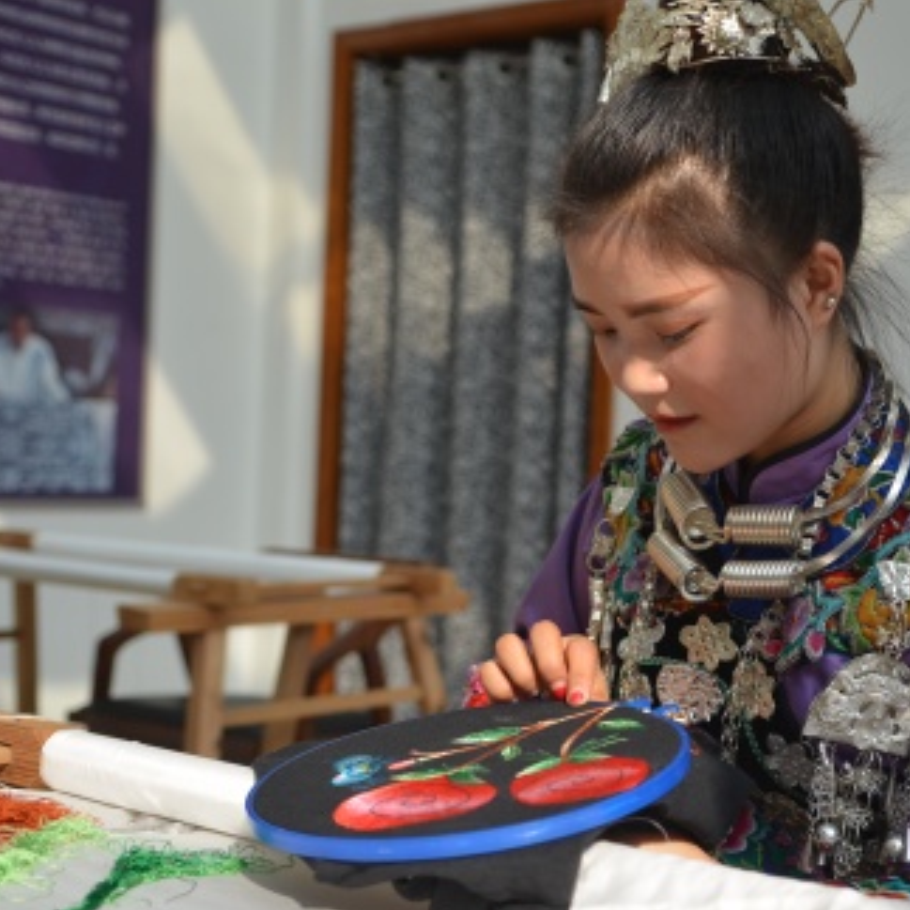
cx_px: 640
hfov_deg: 28.8
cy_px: 462
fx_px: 1755
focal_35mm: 59
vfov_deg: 29.1
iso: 100
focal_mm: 30
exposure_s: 1/500
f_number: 2.8
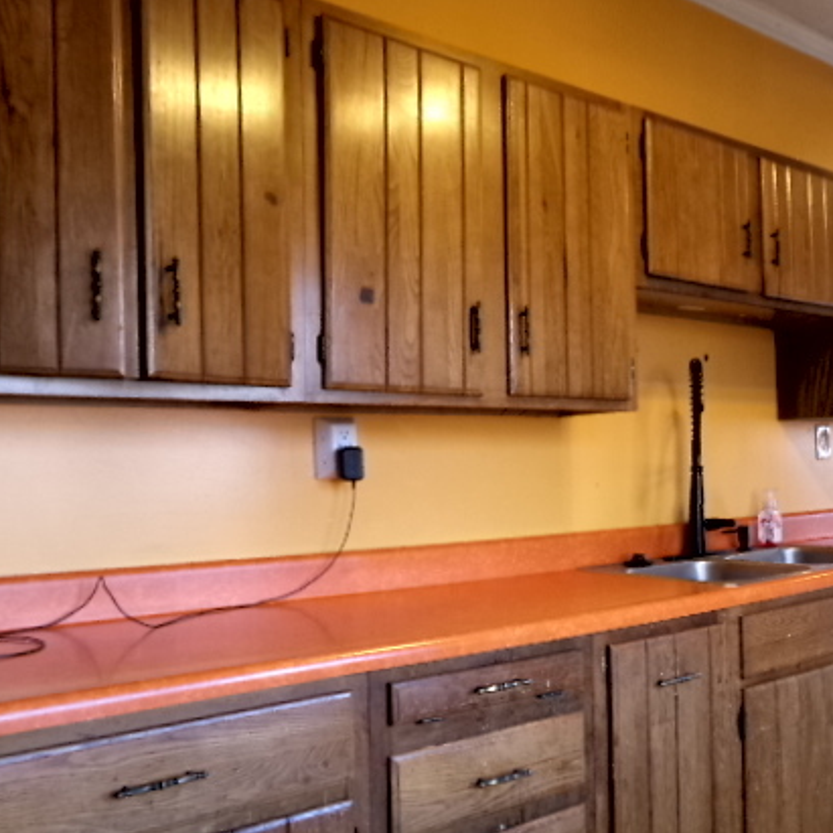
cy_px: 466
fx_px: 898
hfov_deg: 48.1
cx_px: 610
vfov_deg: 49.6
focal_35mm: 33
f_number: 3.7
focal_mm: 4.3
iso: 281
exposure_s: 1/17
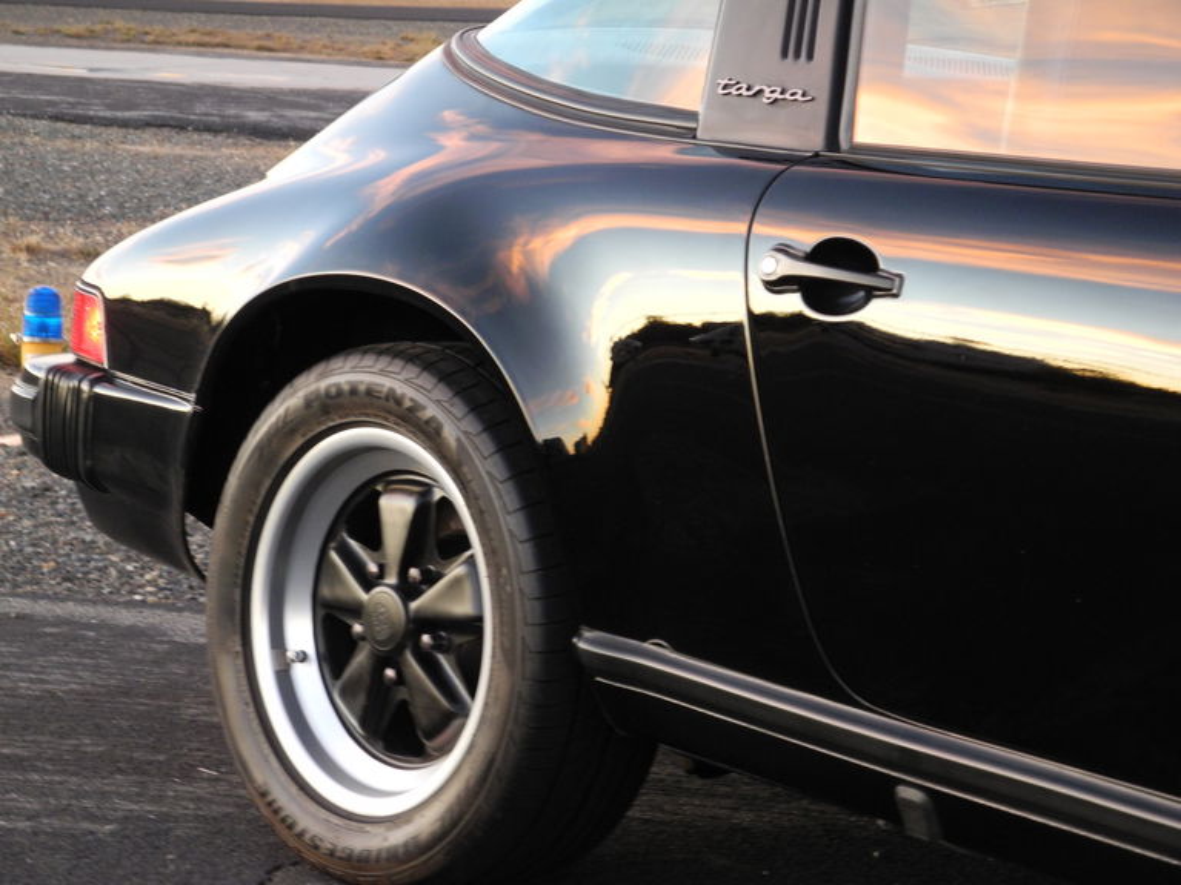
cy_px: 442
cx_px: 590
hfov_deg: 16.6
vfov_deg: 12.5
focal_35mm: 119
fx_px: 4060
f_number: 4.5
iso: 400
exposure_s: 1/11.8
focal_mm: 25.4
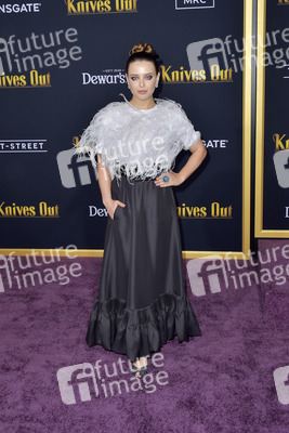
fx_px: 457
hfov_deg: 35.1
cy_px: 216
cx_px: 144
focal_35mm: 38
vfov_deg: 50.7
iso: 500
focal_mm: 38
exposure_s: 1/250
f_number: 7.1
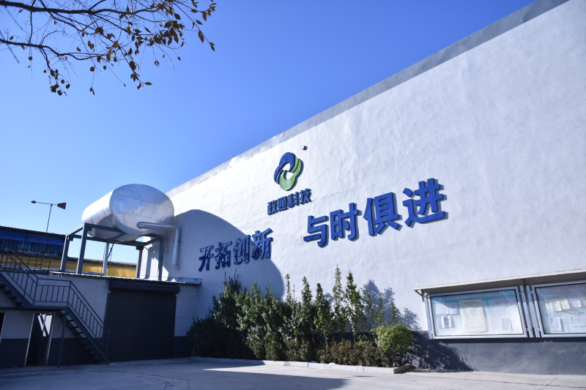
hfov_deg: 73.8
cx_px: 293
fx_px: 391
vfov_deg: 53.1
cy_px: 195
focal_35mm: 24
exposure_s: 1/4000
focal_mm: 24
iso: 200
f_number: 2.8
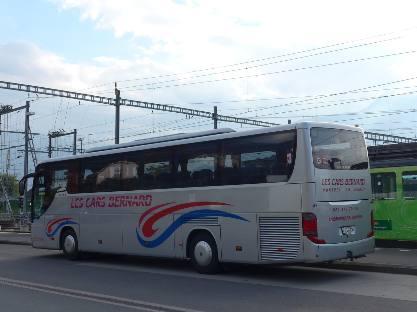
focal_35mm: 49
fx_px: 590
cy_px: 156
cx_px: 208
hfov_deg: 38.9
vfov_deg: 29.7
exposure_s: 1/500
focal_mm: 10.1
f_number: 3.2
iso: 80
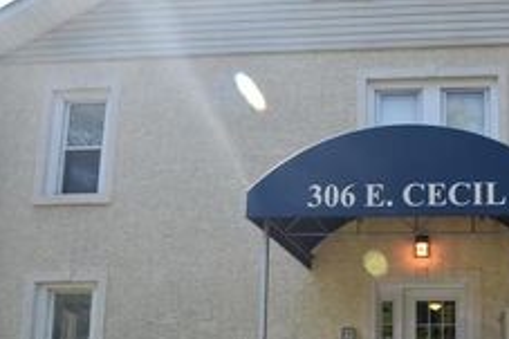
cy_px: 333
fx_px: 466
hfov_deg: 51.2
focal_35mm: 33
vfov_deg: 36.2
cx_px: 451
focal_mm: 10
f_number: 8
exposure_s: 1/500
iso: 560
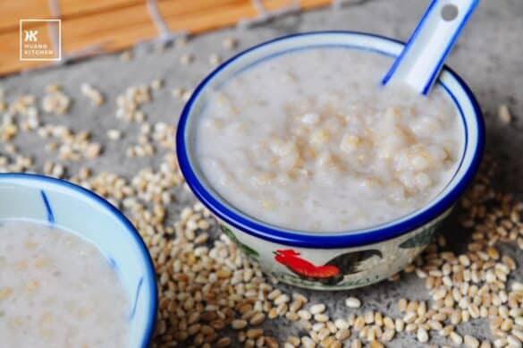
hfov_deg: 27.0
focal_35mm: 75
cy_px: 174
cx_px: 262
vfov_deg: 18.2
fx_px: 1089
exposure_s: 1/180
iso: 160
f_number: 4.8
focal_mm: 50
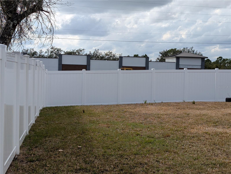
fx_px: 327
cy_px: 87
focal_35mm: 49
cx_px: 116
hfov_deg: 38.9
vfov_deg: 29.7
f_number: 1.68
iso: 21
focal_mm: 6.9
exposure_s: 1/1577
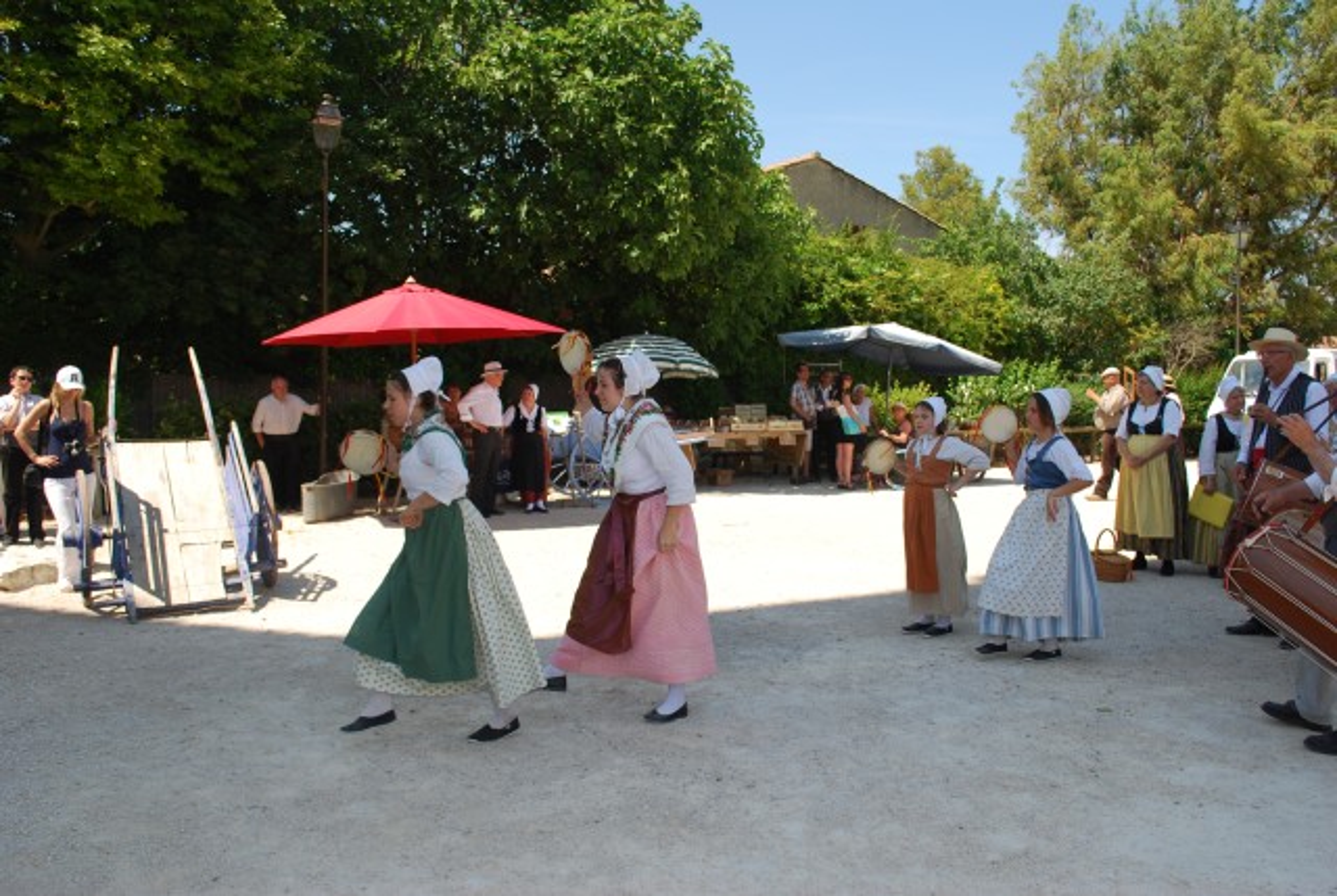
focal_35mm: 30
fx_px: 1116
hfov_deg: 61.8
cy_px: 448
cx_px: 668
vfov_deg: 43.8
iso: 100
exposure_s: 1/200
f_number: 7.1
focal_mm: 20
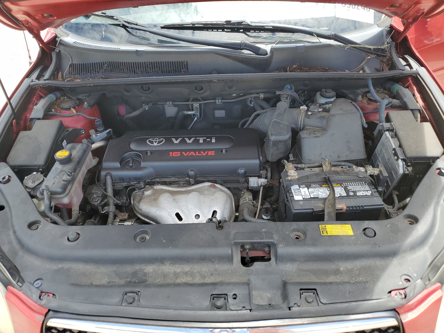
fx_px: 333
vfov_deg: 53.1
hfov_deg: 67.3
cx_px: 222
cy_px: 166
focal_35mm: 26
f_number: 1.5
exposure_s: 1/625
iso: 50
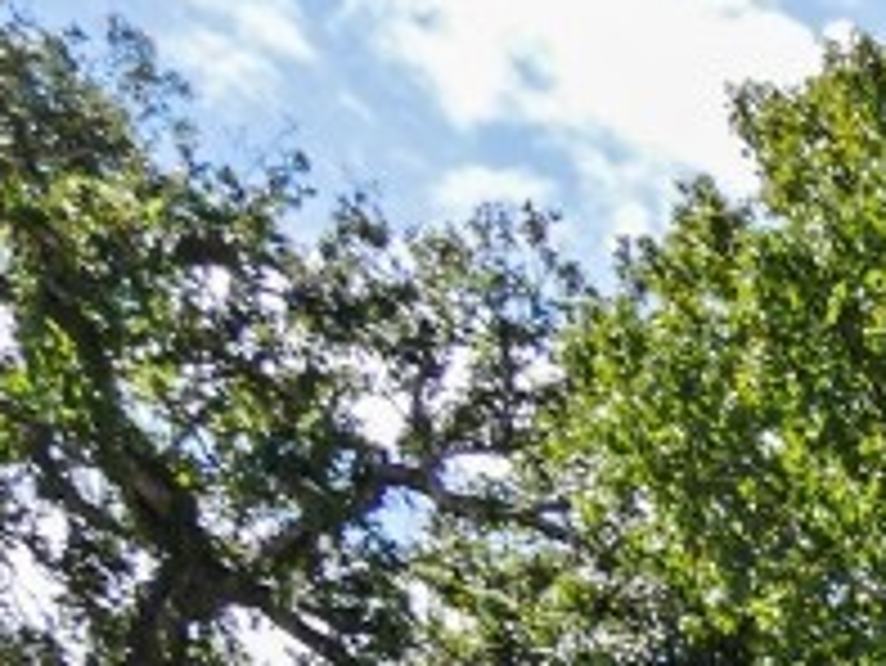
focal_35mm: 135
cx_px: 2240
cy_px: 1602
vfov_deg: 9.7
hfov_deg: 11.6
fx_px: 3457
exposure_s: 1/250
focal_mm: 13
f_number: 6.3
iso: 200
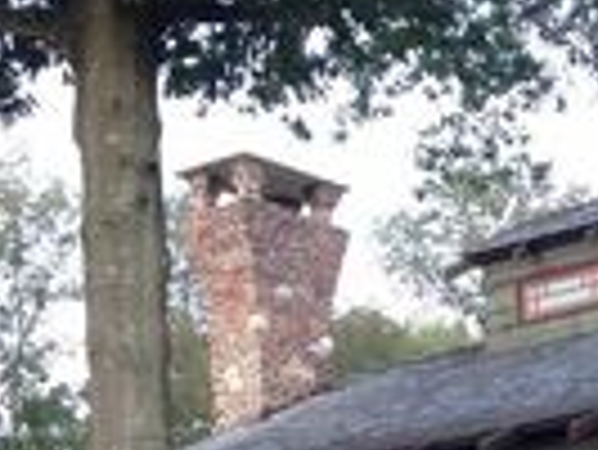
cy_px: 749
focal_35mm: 124
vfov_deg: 11.3
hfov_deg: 15.2
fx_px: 2144
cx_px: 755
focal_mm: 4.13
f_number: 2.4
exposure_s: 1/129
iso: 50
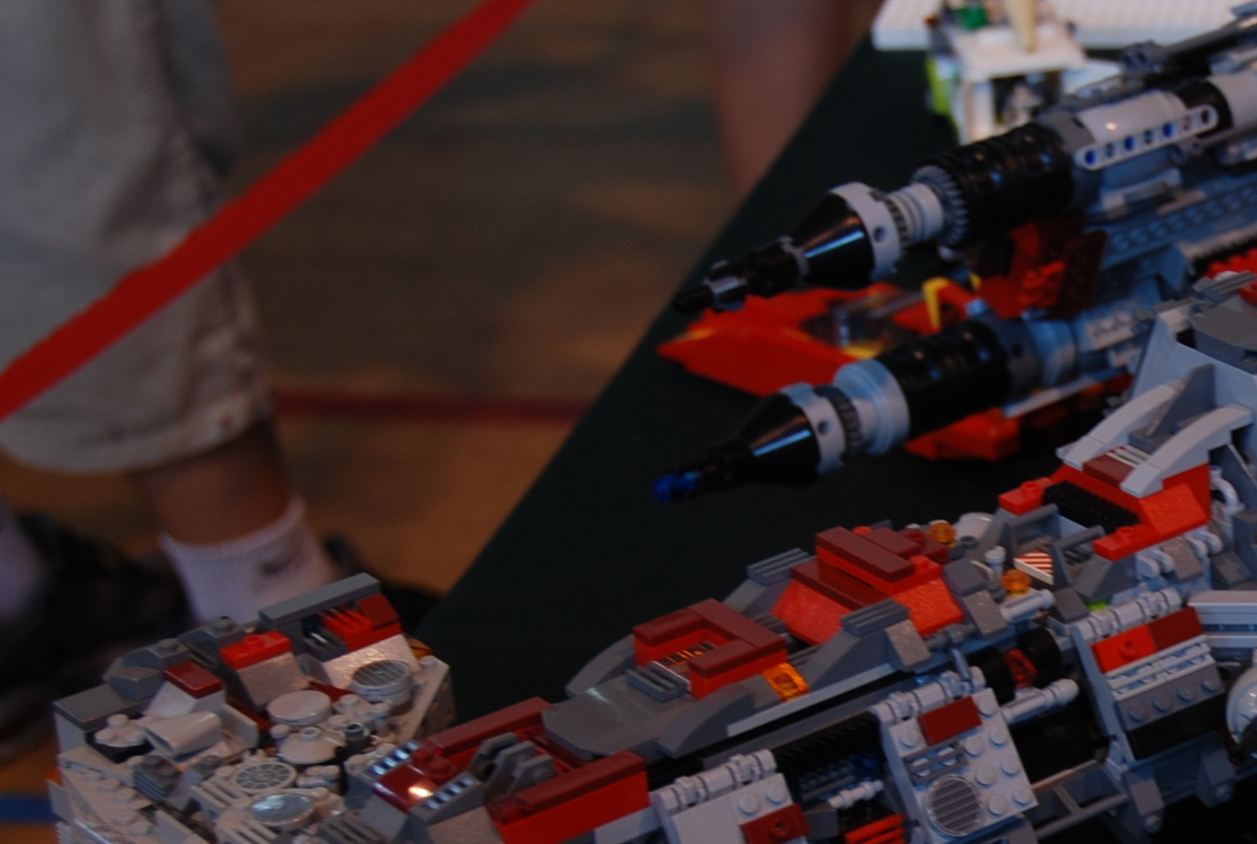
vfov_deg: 10.6
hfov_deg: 15.5
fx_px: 4521
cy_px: 605
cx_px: 1269
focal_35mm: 129
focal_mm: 35
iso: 100
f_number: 4.2
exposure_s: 1/10
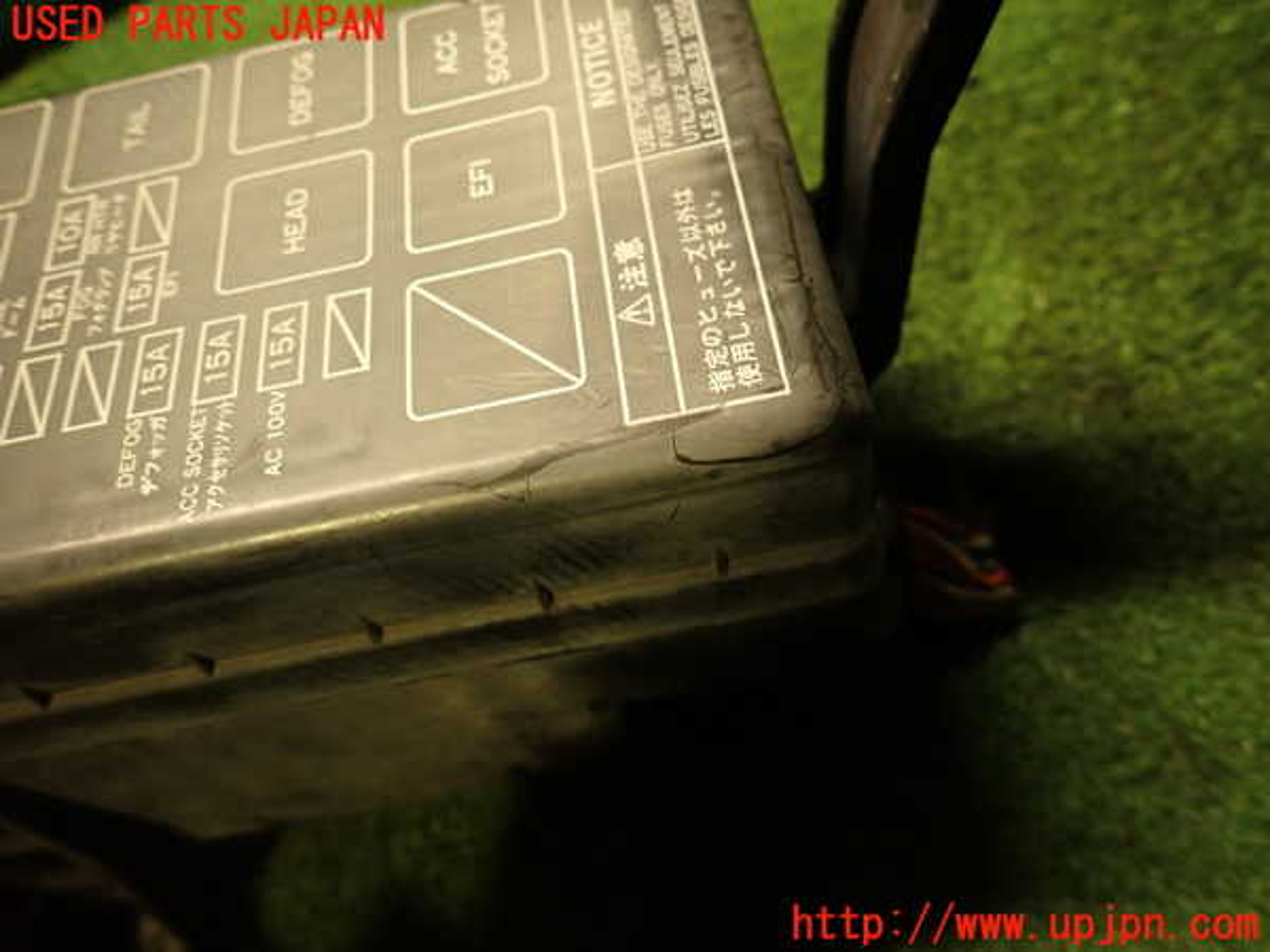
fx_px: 917
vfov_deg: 54.9
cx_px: 635
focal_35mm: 25
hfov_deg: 69.4
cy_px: 476
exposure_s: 1/30
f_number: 2
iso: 250
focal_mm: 4.5
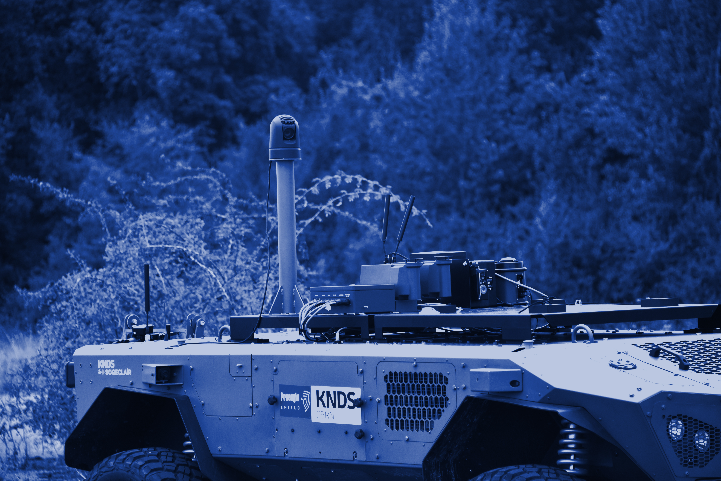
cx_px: 360
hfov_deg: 14.1
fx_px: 2905
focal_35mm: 145
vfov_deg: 9.5
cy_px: 240
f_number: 5.6
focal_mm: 145
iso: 400
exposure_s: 1/400
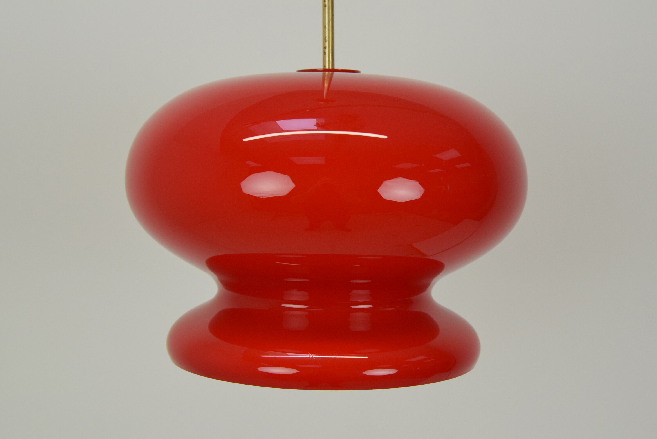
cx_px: 328
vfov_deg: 25.8
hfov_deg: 37.8
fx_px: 959
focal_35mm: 52
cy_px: 220
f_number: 9
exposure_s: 1/320
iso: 1600
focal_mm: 35
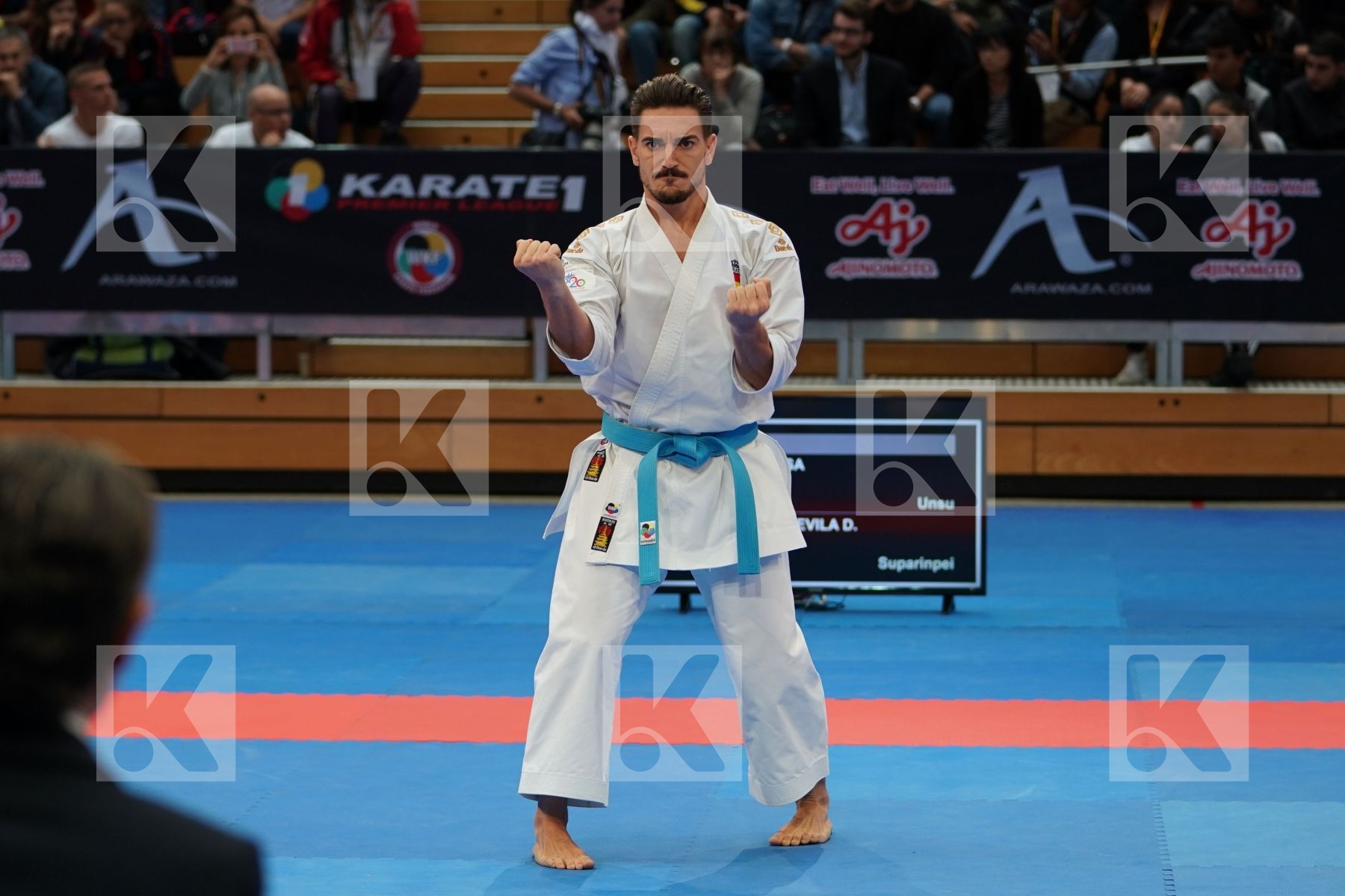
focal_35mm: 126
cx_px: 672
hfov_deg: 16.3
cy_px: 448
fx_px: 4707
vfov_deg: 10.9
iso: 640
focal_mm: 84
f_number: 2.8
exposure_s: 1/400
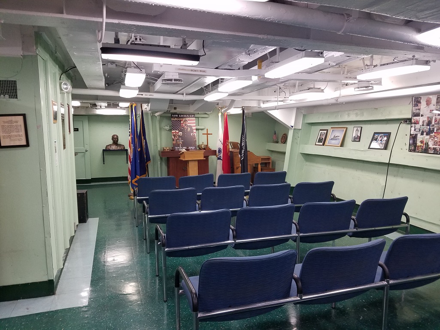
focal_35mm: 26
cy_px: 165
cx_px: 220
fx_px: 330
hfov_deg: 67.3
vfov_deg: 53.0
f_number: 1.7
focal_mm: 4.2
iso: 125
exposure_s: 1/40
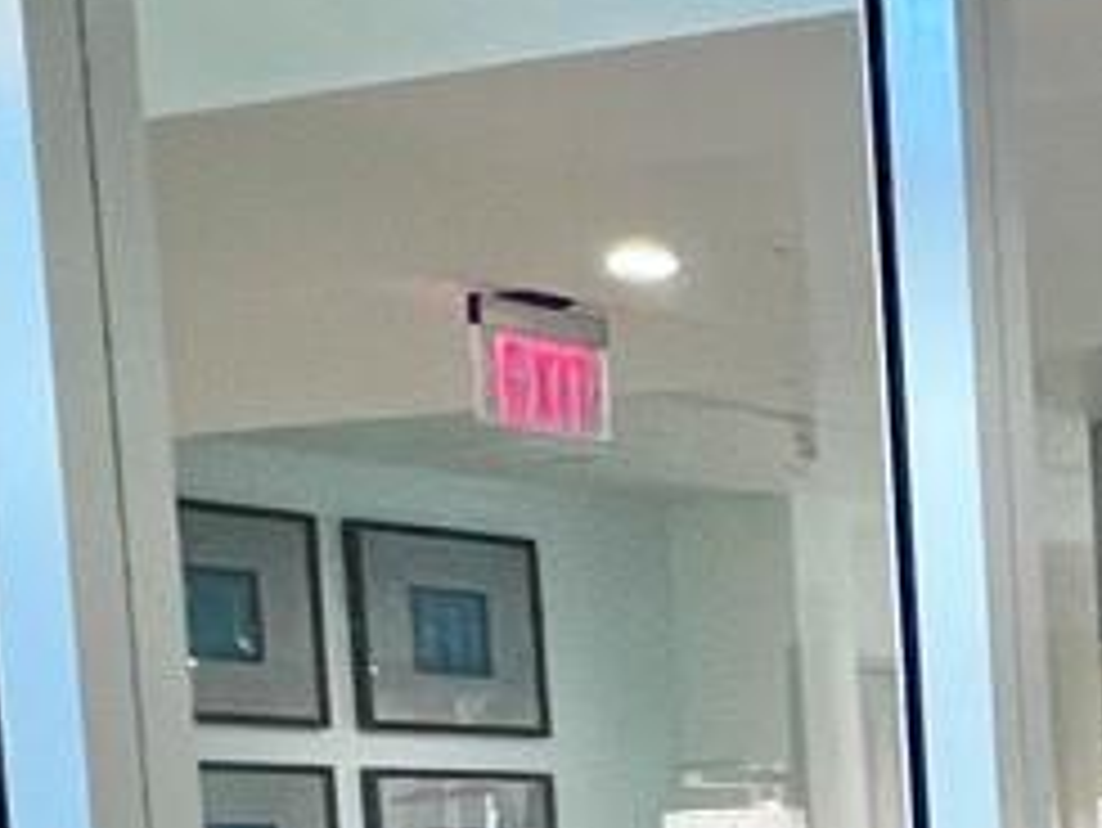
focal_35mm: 85
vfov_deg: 16.2
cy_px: 1152
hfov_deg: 17.0
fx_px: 2707
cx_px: 2213
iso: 200
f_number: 1.8
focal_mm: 1.57
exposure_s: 1/120
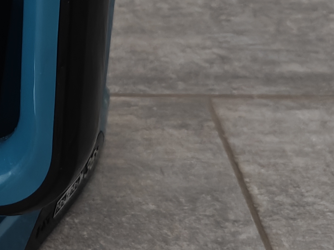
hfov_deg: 17.8
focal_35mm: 102
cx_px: -119
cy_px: -9
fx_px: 984
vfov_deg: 14.2
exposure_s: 1/50
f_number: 1.6
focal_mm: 6.06
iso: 1000
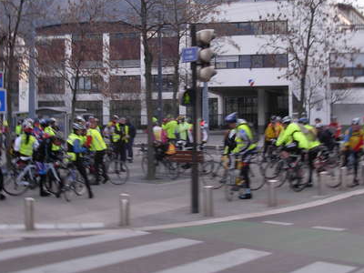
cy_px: 126
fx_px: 599
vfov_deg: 25.7
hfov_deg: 33.7
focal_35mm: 57
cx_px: 159
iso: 79
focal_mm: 6.3
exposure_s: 1/27.6
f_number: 2.9
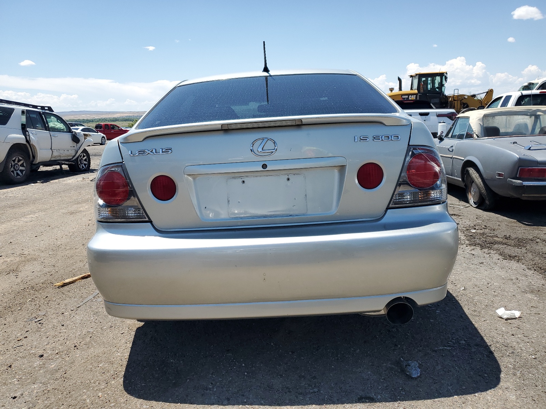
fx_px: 410
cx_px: 273
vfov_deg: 53.1
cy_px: 204
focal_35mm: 26
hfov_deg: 67.3
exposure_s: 1/3333
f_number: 1.5
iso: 50
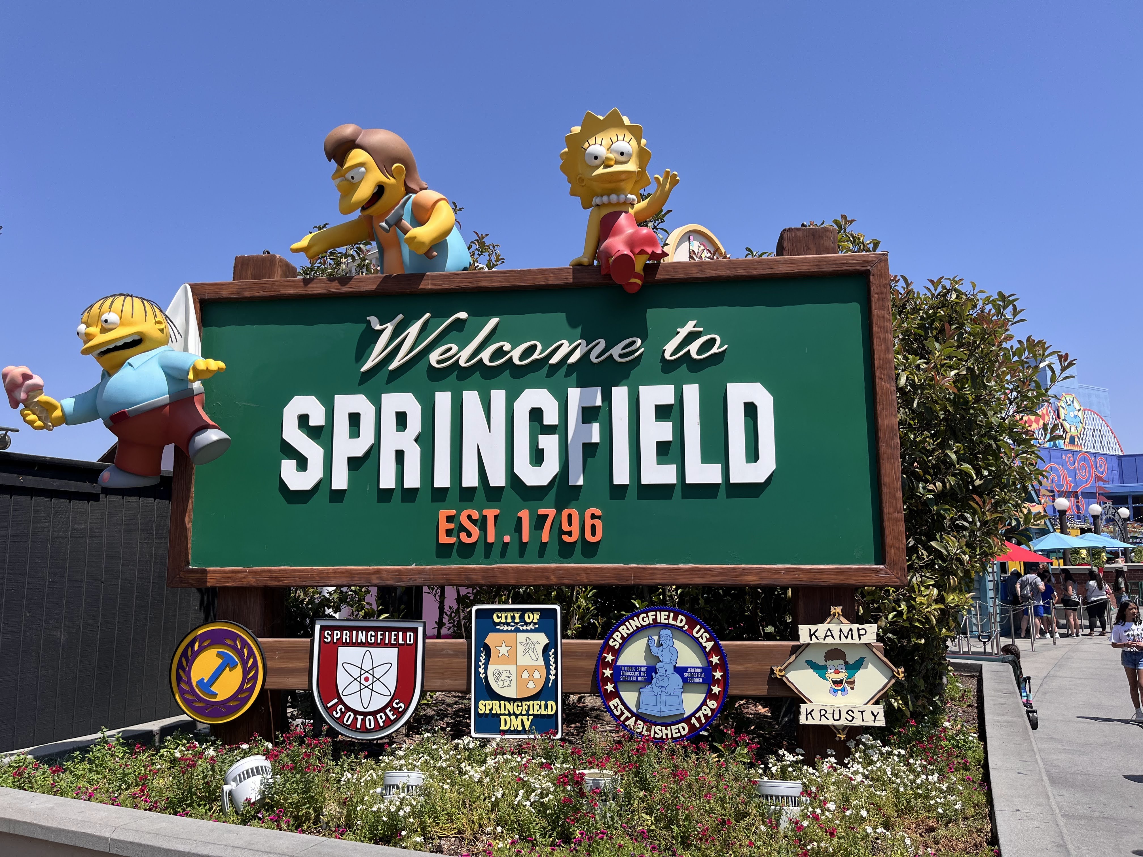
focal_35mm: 26
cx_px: 572
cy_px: 428
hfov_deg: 67.3
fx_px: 859
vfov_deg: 53.1
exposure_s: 1/3413
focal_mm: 5.1
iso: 50
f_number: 1.6
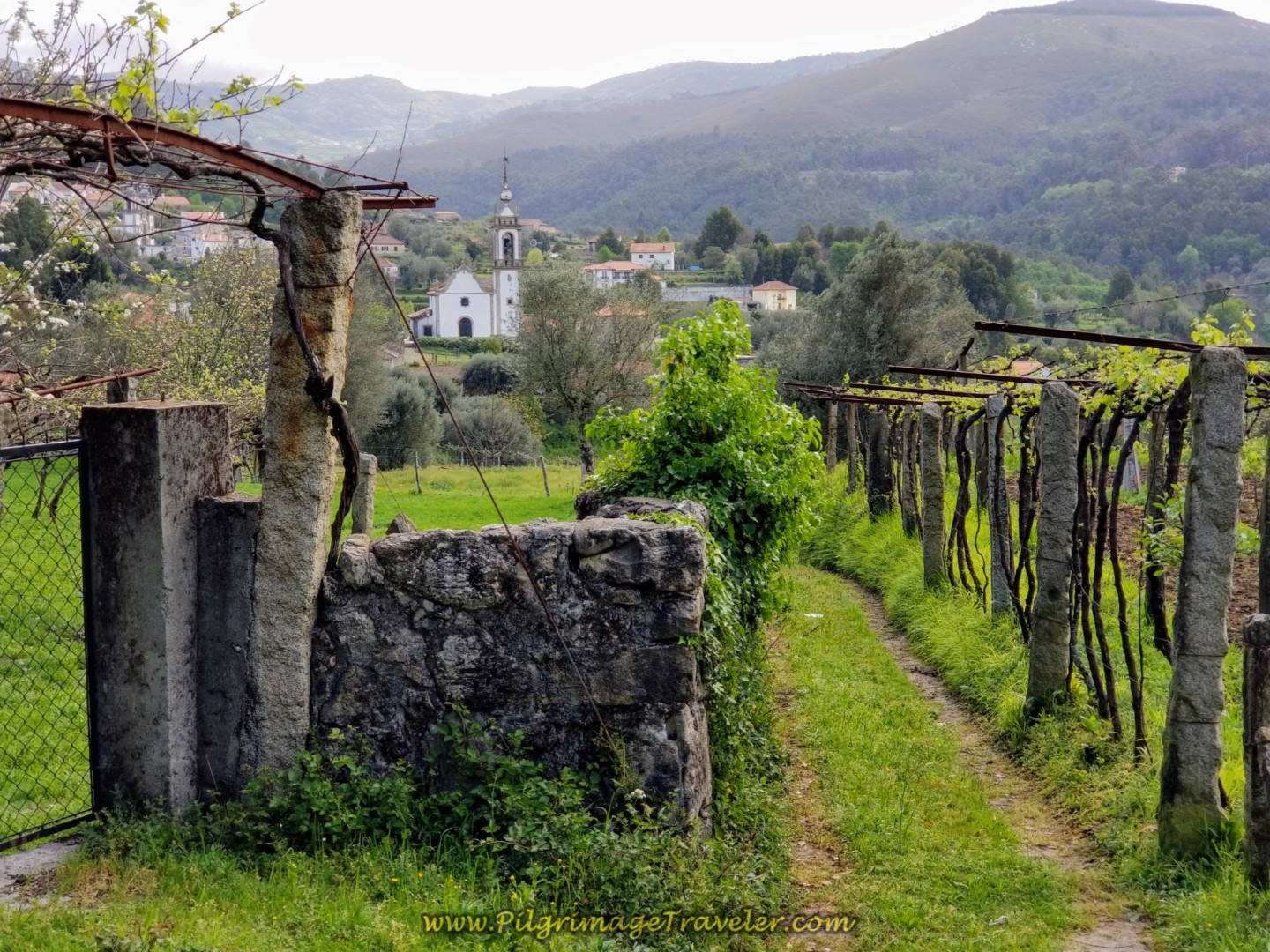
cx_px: 635
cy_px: 476
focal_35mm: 52
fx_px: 1908
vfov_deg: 28.0
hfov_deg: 36.8
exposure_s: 1/283
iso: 25
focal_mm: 6
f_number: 2.4
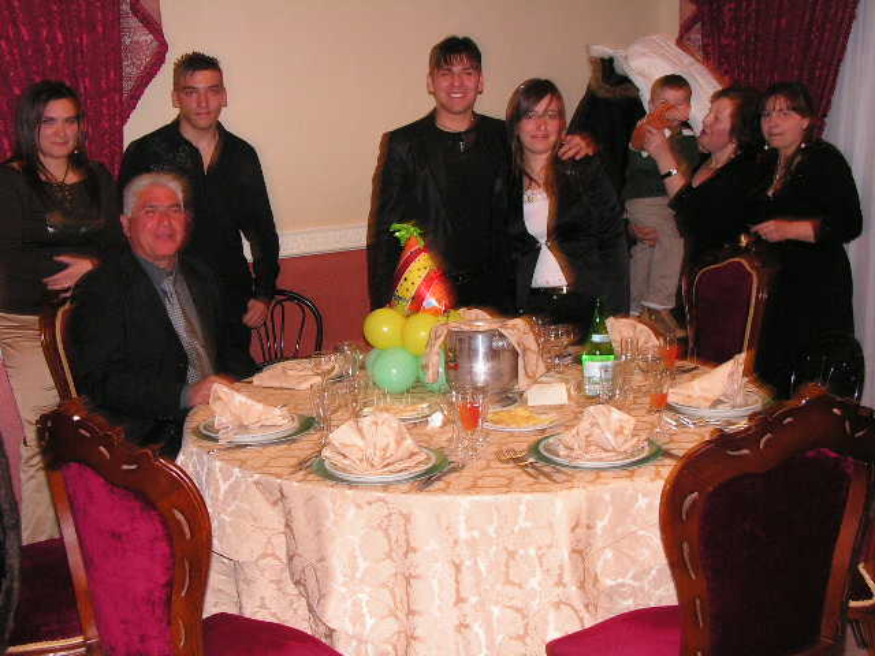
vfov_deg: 31.5
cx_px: 438
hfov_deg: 41.2
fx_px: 1163
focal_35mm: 46
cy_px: 328
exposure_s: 1/40
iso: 200
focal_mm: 7.8
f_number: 3.2
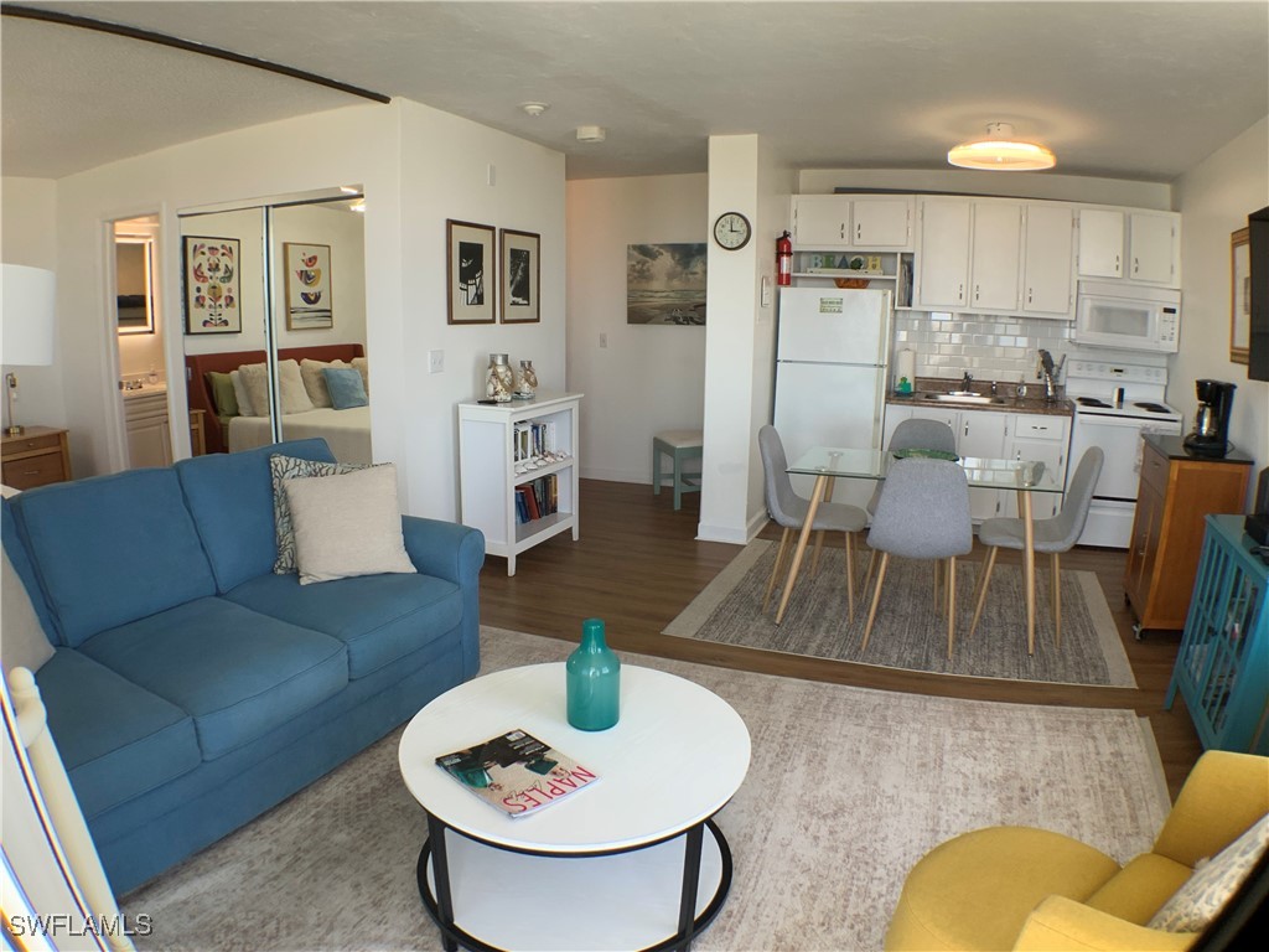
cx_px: 634
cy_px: 476
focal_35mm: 29
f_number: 1.8
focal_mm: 3
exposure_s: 1/120
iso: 50
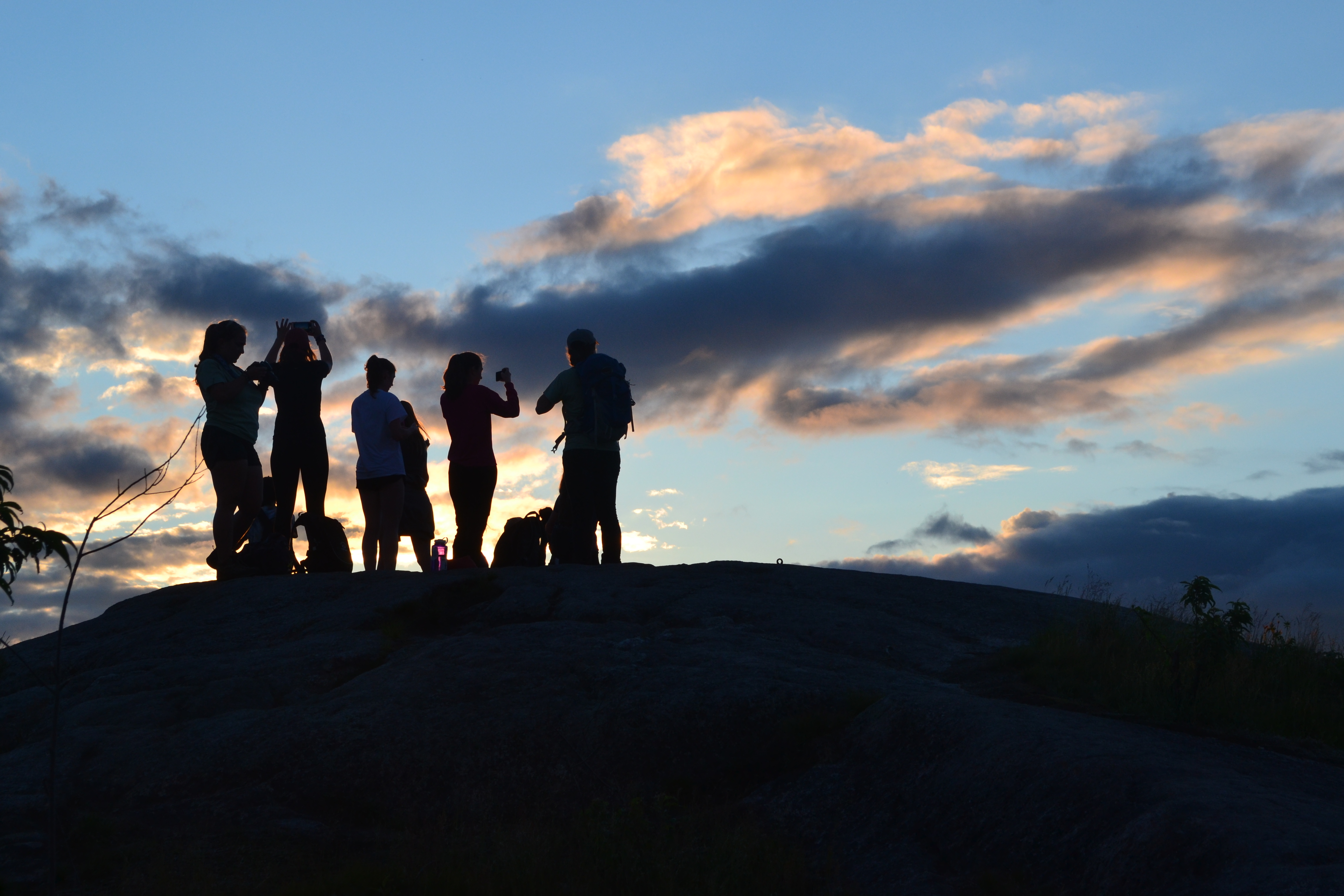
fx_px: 3080
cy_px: 448
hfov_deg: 24.6
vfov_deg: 16.6
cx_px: 672
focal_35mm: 82
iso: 400
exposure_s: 1/320
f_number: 10
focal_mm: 55
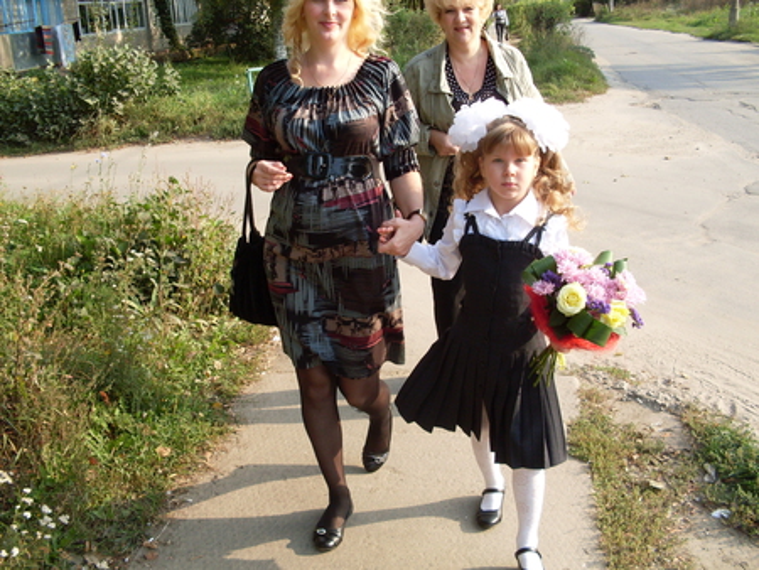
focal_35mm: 38
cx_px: 380
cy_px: 285
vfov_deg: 37.8
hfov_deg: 49.0
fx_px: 834
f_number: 2.8
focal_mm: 6.3
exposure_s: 1/350
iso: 80
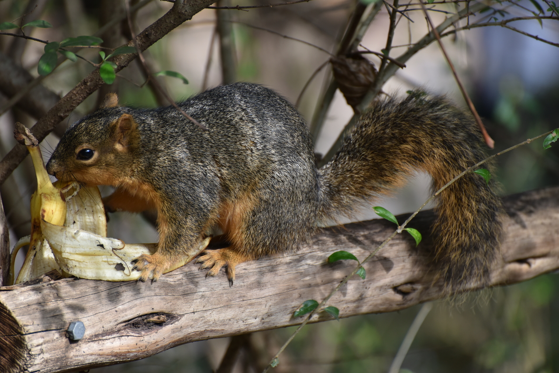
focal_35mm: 300
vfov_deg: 4.6
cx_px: 280
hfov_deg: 6.9
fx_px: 4659
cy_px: 186
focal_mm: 300
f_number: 5.6
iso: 720
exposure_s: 1/640
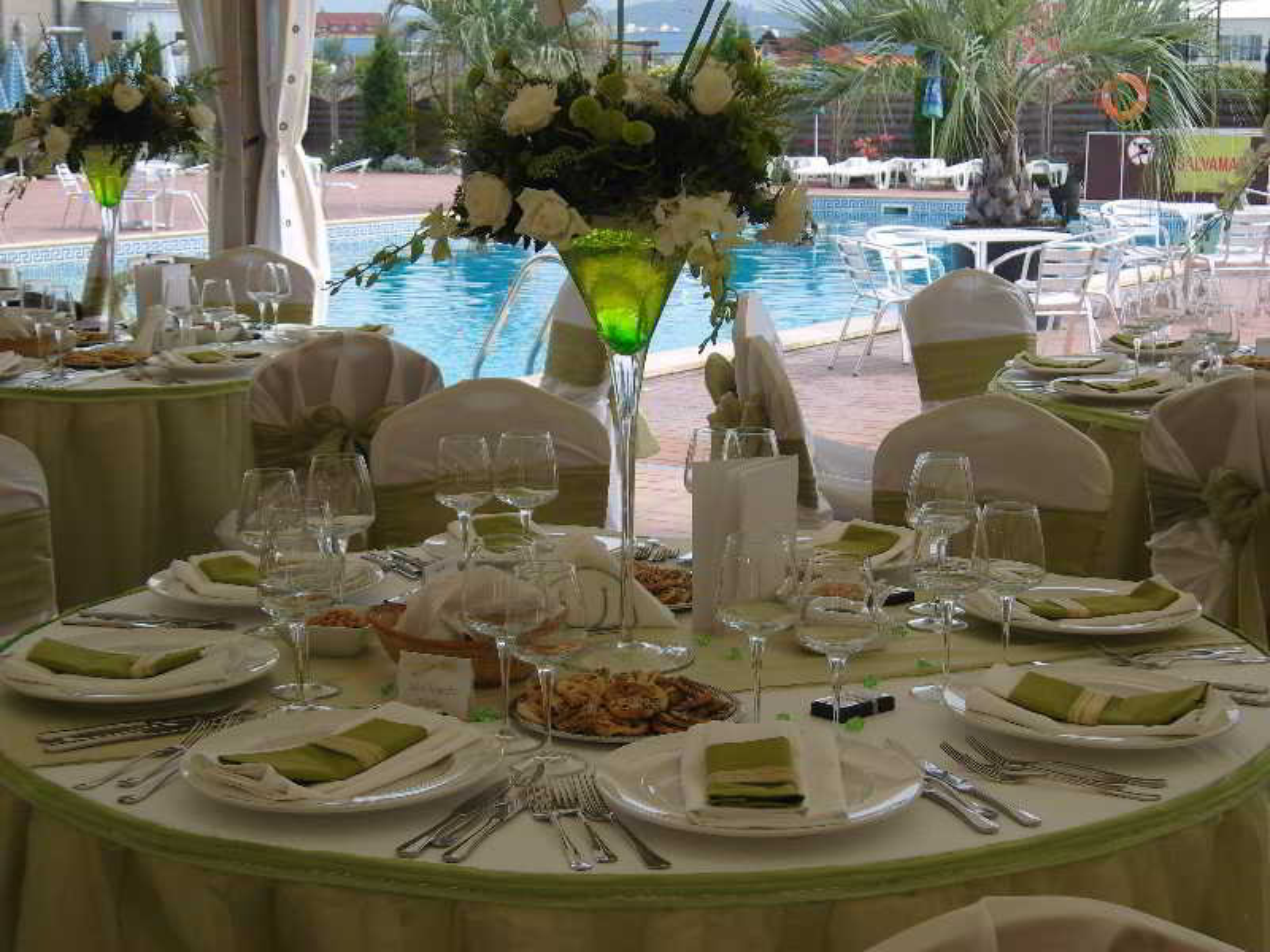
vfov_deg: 23.3
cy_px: 476
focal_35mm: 63
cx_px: 635
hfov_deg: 30.7
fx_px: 2311
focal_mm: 13.6
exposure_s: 1/500
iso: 100
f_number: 3.8
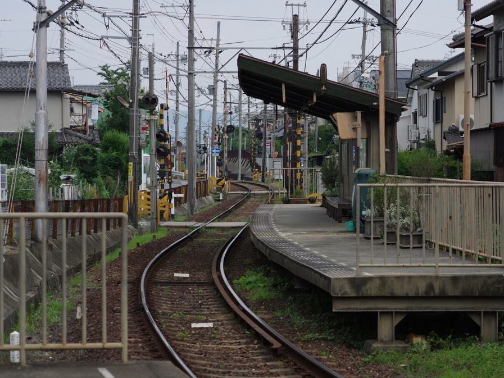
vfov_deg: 12.9
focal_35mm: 115
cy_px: 189
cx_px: 271
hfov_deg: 17.1
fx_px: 1675
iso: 100
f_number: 4
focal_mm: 70
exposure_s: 1/500
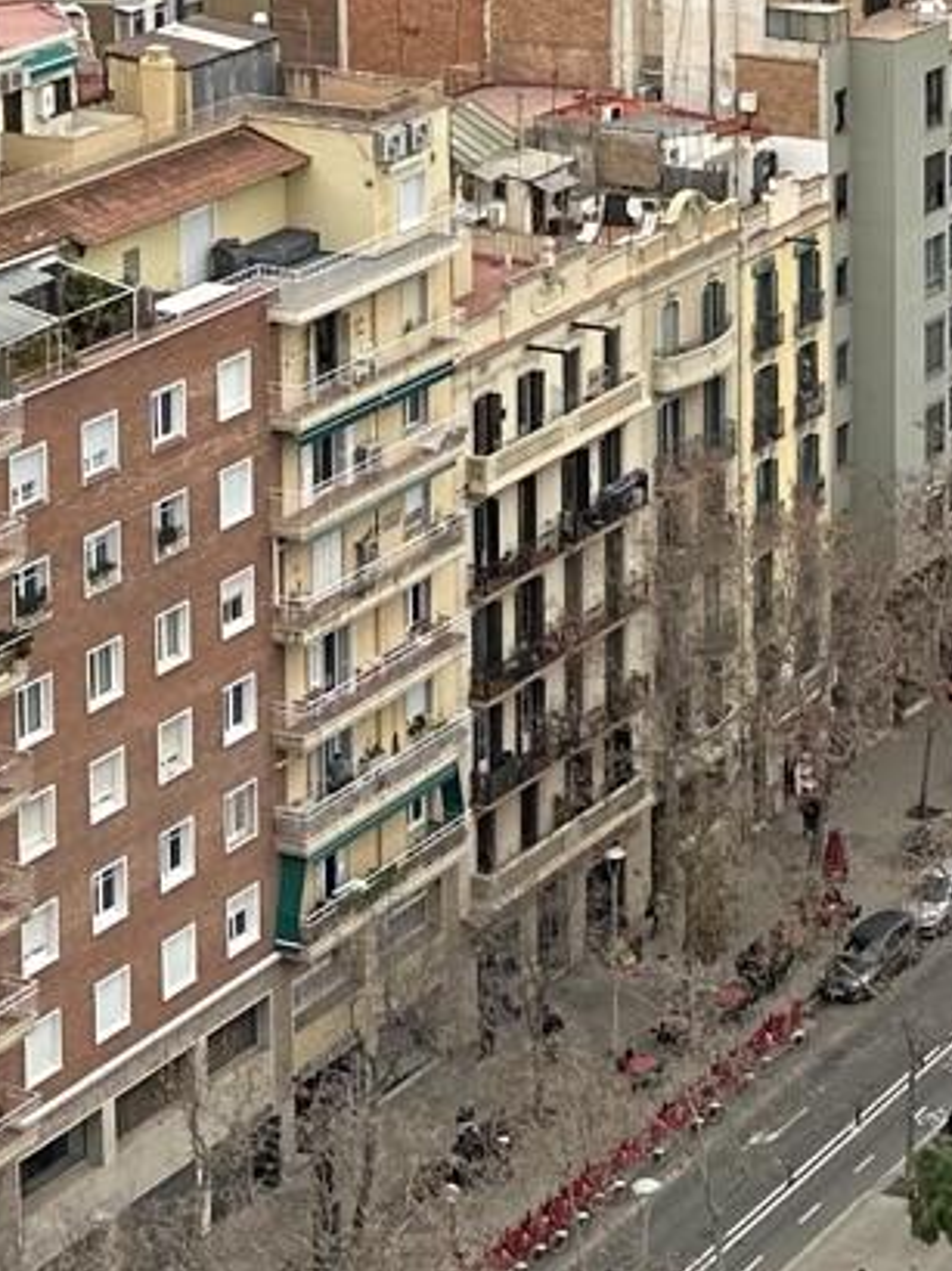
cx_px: 1200
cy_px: -310
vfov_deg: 15.7
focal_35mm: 120
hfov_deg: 12.0
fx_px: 4405
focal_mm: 6.86
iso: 80
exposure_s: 1/2299
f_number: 1.78
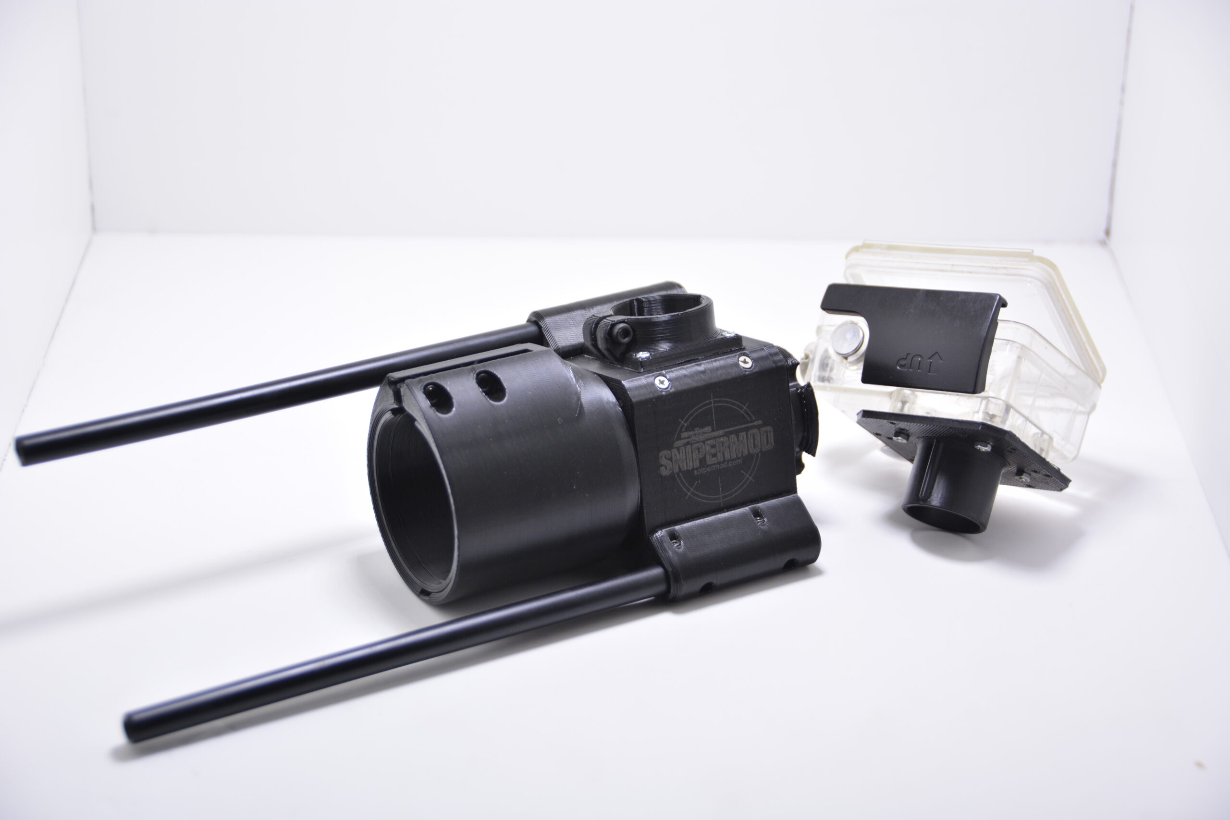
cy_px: 410
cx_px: 615
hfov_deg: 22.6
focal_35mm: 90
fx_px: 3075
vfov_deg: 15.2
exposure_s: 1/250
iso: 250
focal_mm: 60
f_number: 4.8
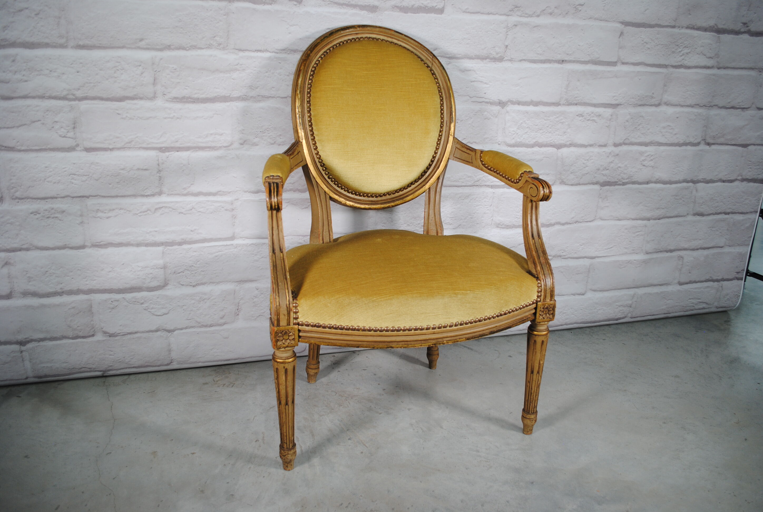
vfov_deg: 43.8
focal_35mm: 30
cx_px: 382
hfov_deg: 61.8
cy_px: 256
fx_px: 637
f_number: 4.5
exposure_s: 1/80
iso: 200
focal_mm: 20
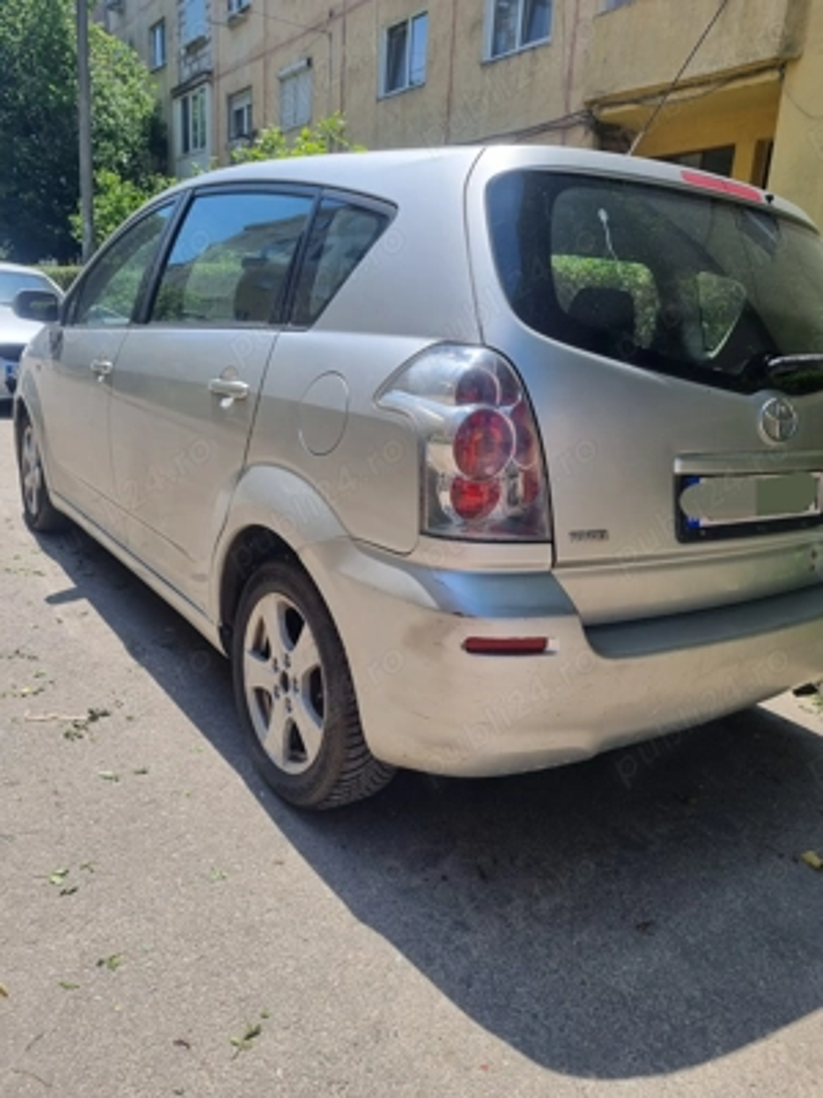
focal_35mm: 26
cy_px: 549
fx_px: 824
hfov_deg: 53.1
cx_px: 412
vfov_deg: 67.3
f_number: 1.8
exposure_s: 1/2000
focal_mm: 5.4
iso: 50
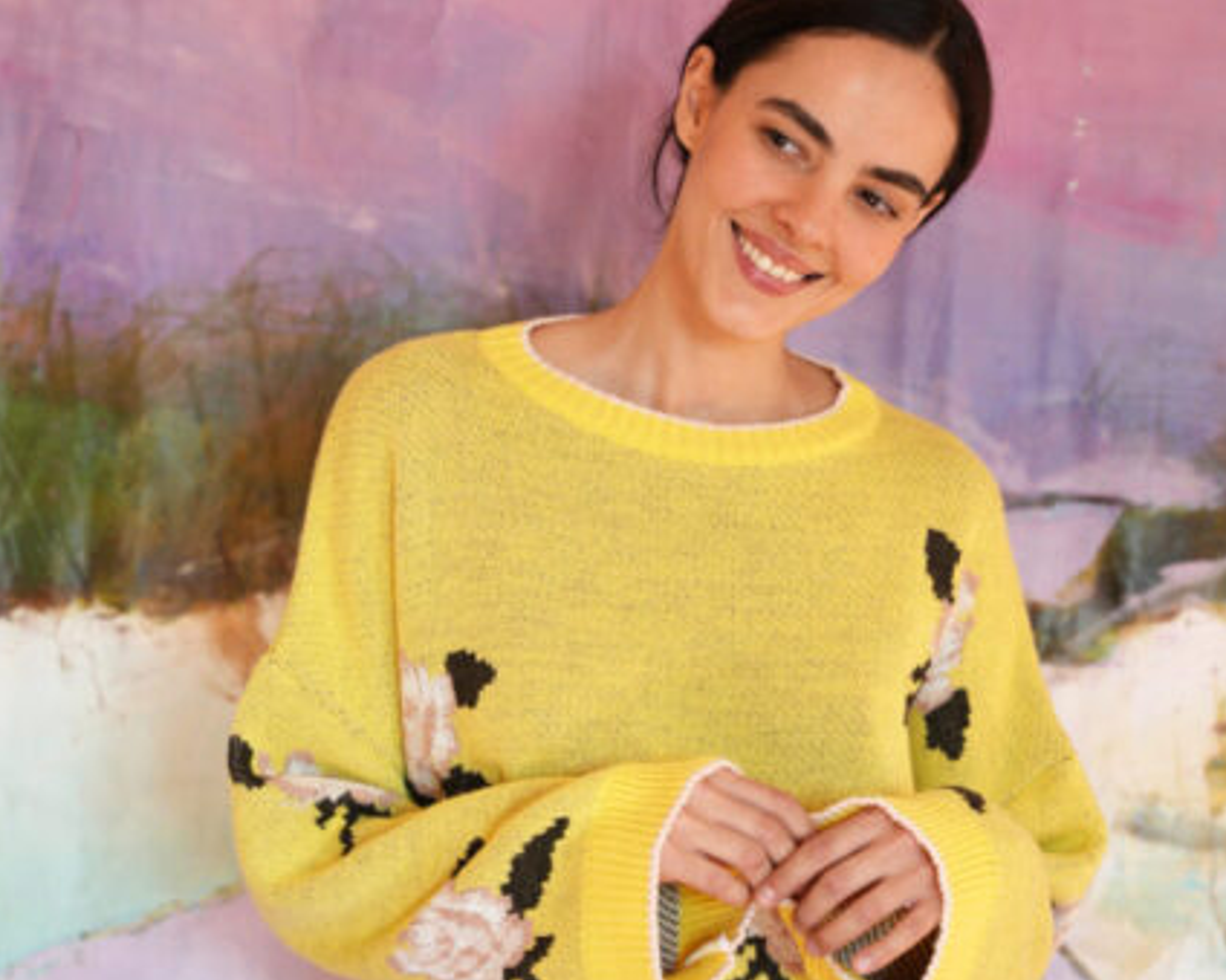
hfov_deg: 19.2
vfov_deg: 15.4
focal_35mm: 100
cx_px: 613
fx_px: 3628
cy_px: 606
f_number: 3.2
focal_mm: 70
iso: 2000
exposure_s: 1/250
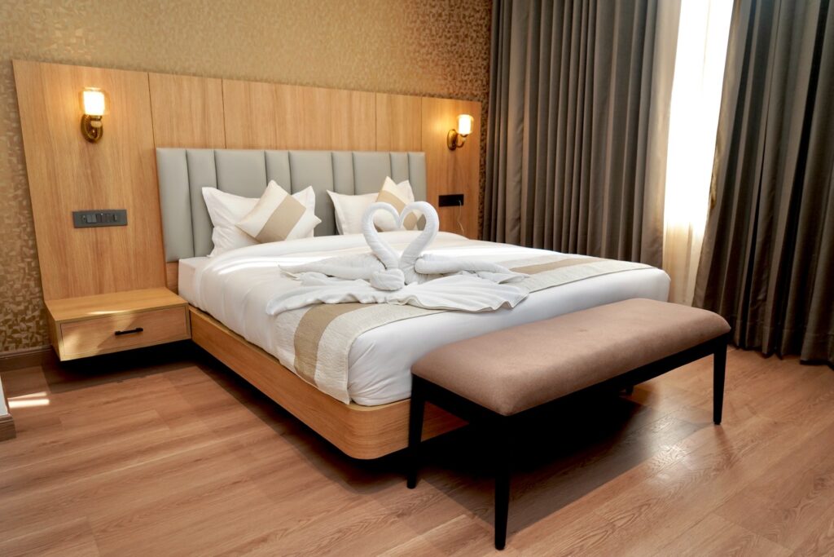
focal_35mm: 25
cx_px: 417
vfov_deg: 51.3
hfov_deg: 71.5
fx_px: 579
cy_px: 278
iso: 1600
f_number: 5
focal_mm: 25
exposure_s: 1/160
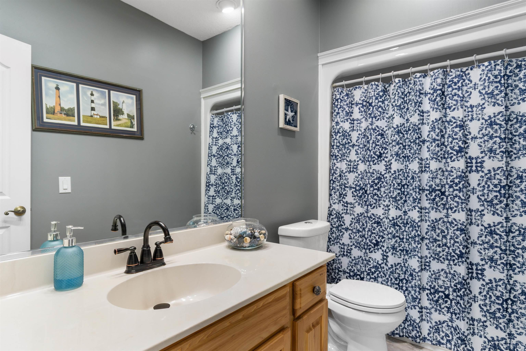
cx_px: 263
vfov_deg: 67.4
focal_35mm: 18
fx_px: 263
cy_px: 176
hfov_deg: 90.0
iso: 100
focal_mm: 12
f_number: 4.8
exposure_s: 1/5
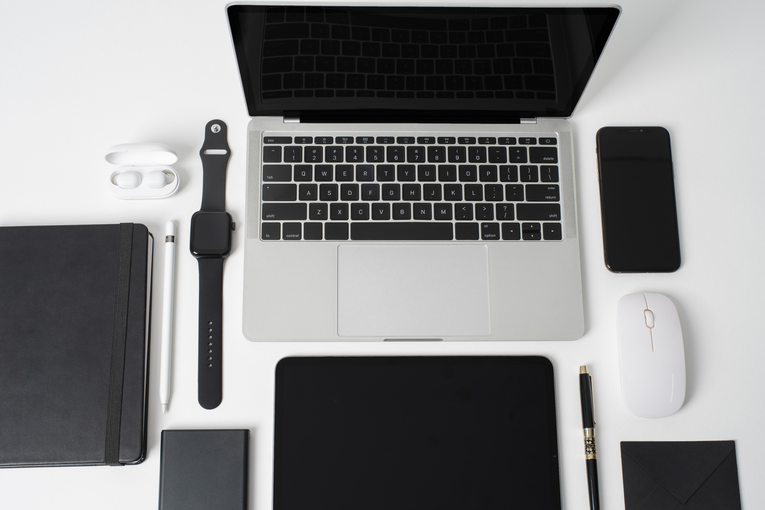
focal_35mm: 50
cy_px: 255
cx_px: 382
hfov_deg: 39.6
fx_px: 1063
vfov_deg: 27.0
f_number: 5
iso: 250
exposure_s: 1/100
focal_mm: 50
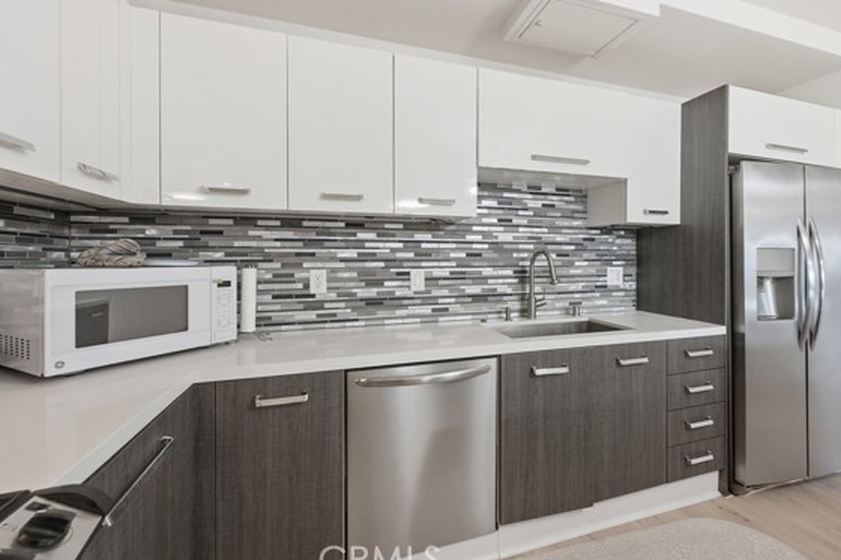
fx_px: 374
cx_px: 467
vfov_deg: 73.6
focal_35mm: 16
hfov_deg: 96.4
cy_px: 261
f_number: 9
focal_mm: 14
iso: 2500
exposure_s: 1/250
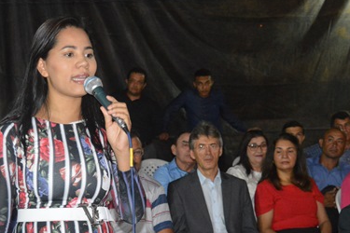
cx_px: 178
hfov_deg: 23.4
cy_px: 178
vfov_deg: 15.6
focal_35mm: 87
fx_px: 846
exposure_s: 1/60
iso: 3200
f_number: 4.5
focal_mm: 34
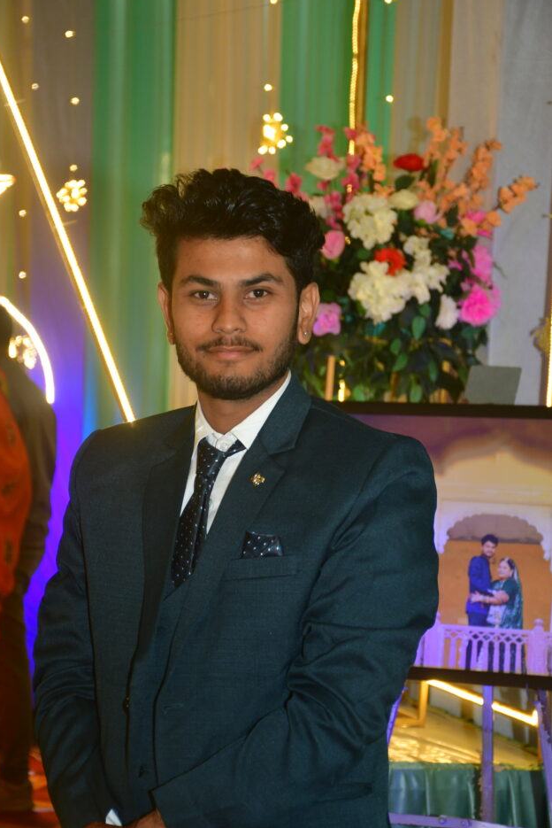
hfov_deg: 11.9
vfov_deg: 17.8
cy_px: 446
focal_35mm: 115
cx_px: 251
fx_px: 2643
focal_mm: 70
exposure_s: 1/125
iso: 640
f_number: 5.6
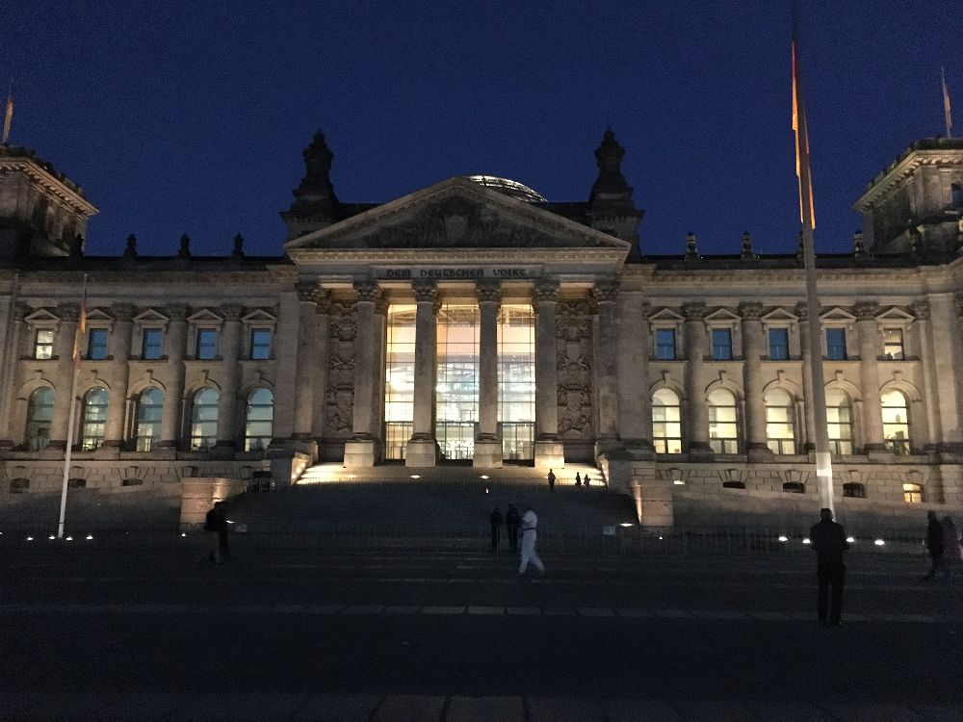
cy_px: 361
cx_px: 482
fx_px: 807
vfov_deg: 48.2
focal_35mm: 29
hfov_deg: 61.7
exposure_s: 1/17
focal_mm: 4.15
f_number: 2.2
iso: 1000
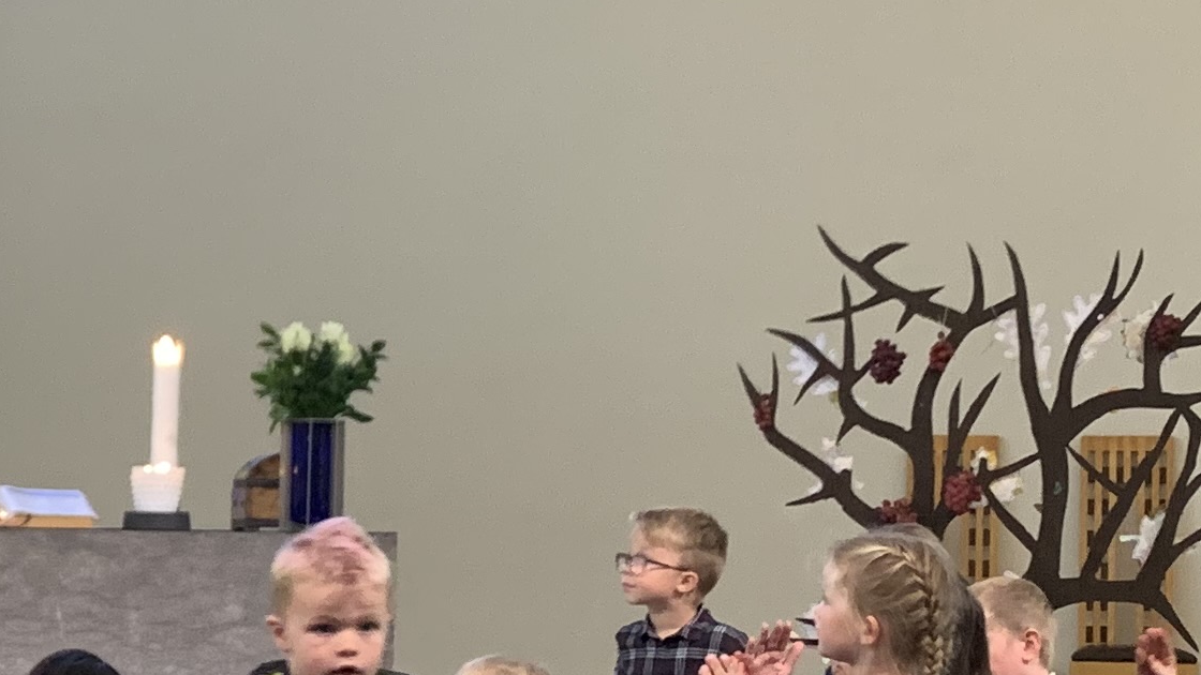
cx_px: -97
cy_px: 599
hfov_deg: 20.1
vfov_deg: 11.8
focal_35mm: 102
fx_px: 3248
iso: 200
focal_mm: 4.25
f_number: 1.8
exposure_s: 1/50
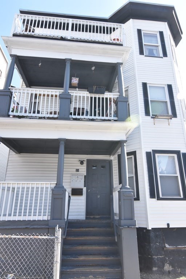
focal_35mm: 22
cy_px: 140
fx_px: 174
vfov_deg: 77.3
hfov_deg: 56.1
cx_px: 93
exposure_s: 1/500
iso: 640
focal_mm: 15
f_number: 8
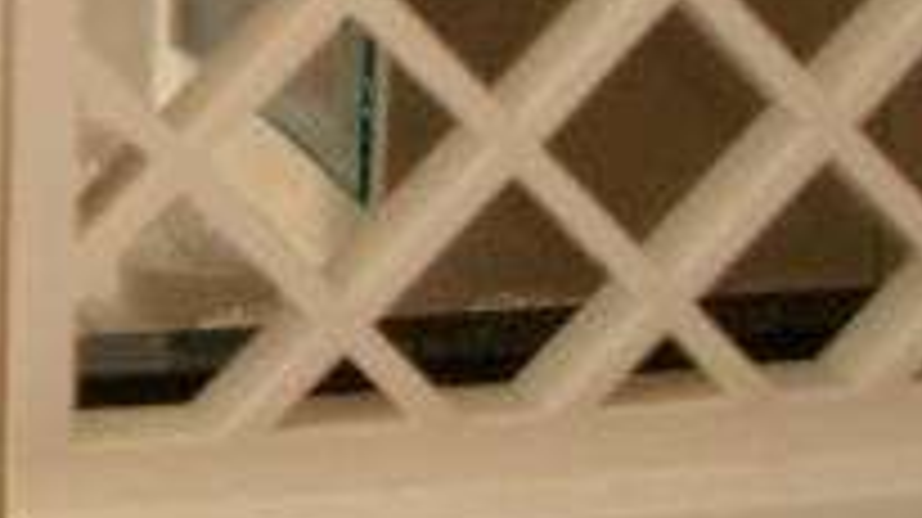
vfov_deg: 7.9
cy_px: -410
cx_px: -292
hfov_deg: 13.9
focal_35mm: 149
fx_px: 3640
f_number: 2.6
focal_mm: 5.8
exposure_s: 1/60
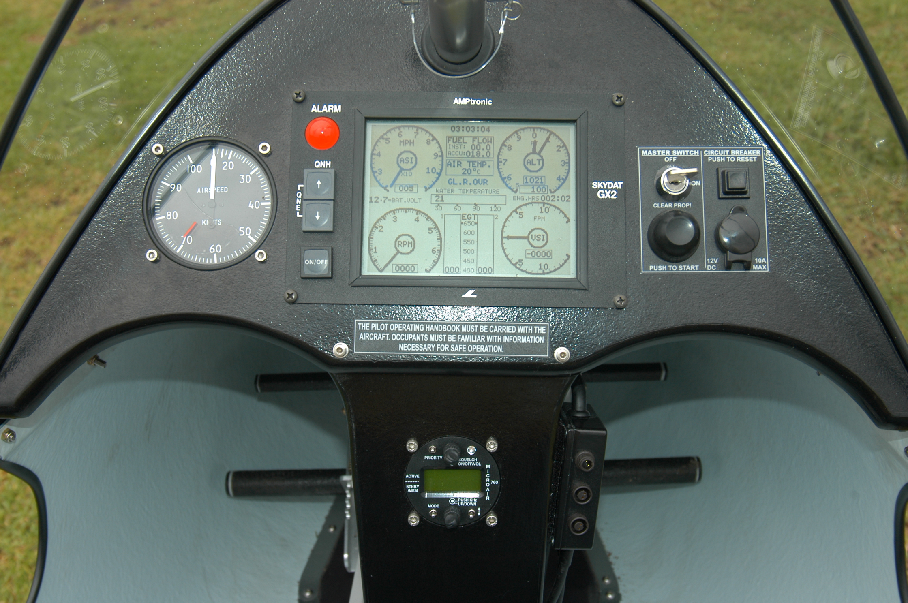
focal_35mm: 36
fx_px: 907
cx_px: 454
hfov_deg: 53.2
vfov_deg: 36.8
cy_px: 302
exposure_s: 1/180
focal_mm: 24
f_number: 5
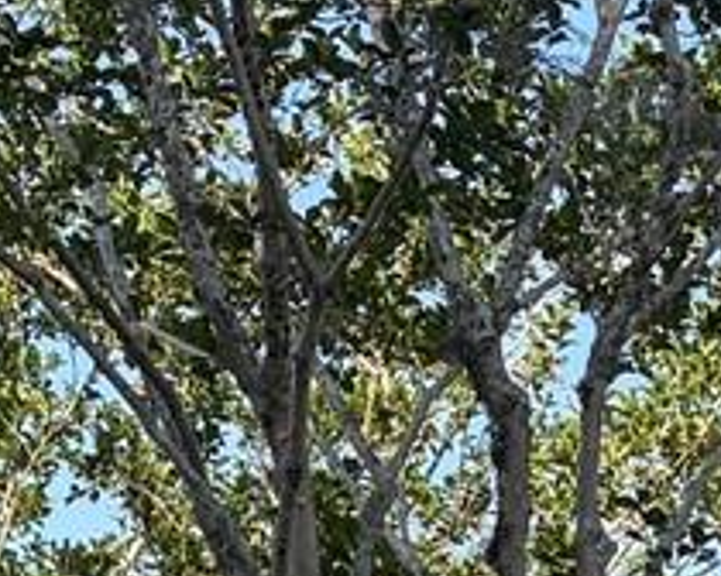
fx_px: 4118
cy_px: 1591
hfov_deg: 9.9
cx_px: -69
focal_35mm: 193
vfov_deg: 7.3
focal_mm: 5.96
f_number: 1.6
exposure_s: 1/1751
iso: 50
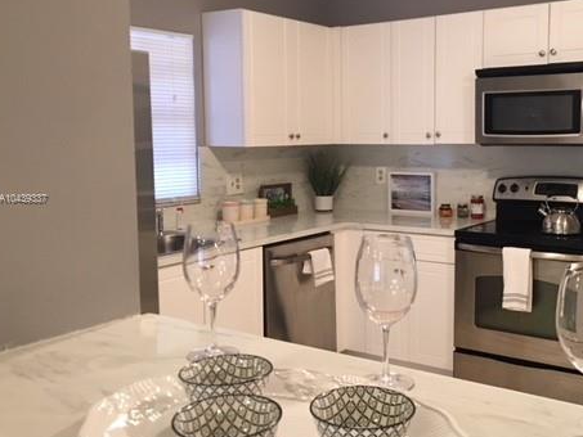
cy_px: 199
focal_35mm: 41
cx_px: 380
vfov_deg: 35.1
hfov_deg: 45.2
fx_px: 691
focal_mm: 4.15
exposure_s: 1/15
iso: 100
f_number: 2.2
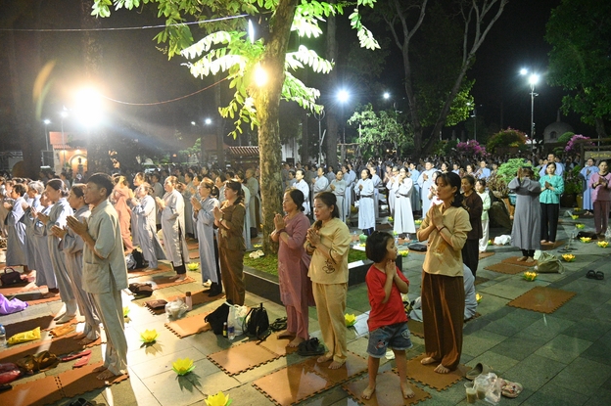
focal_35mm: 25
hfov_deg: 71.5
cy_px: 196
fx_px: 424
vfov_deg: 51.2
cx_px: 317
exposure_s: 1/200
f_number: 4
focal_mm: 24
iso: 16000
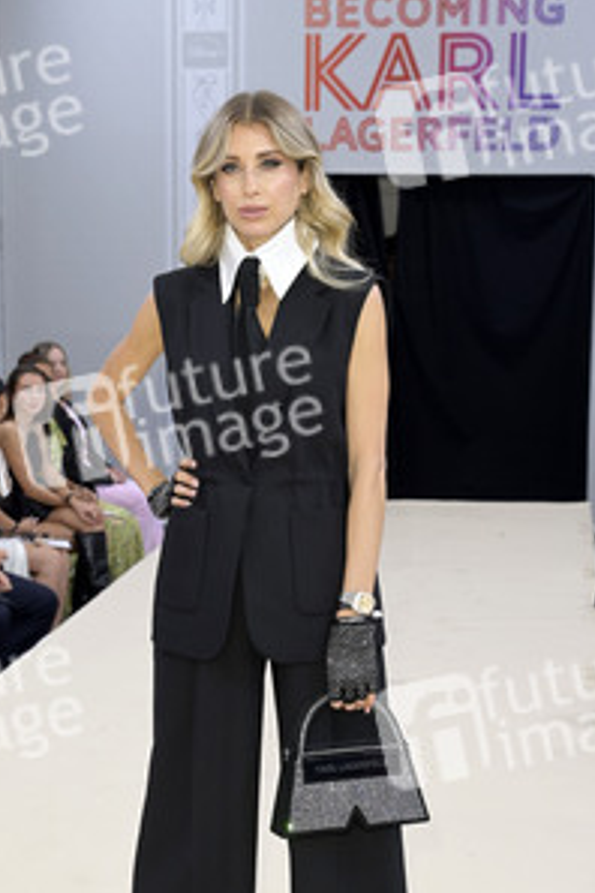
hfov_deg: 18.4
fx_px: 1834
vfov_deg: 27.2
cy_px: 568
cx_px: 255
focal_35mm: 74
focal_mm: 55
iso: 640
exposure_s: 1/200
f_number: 5.6
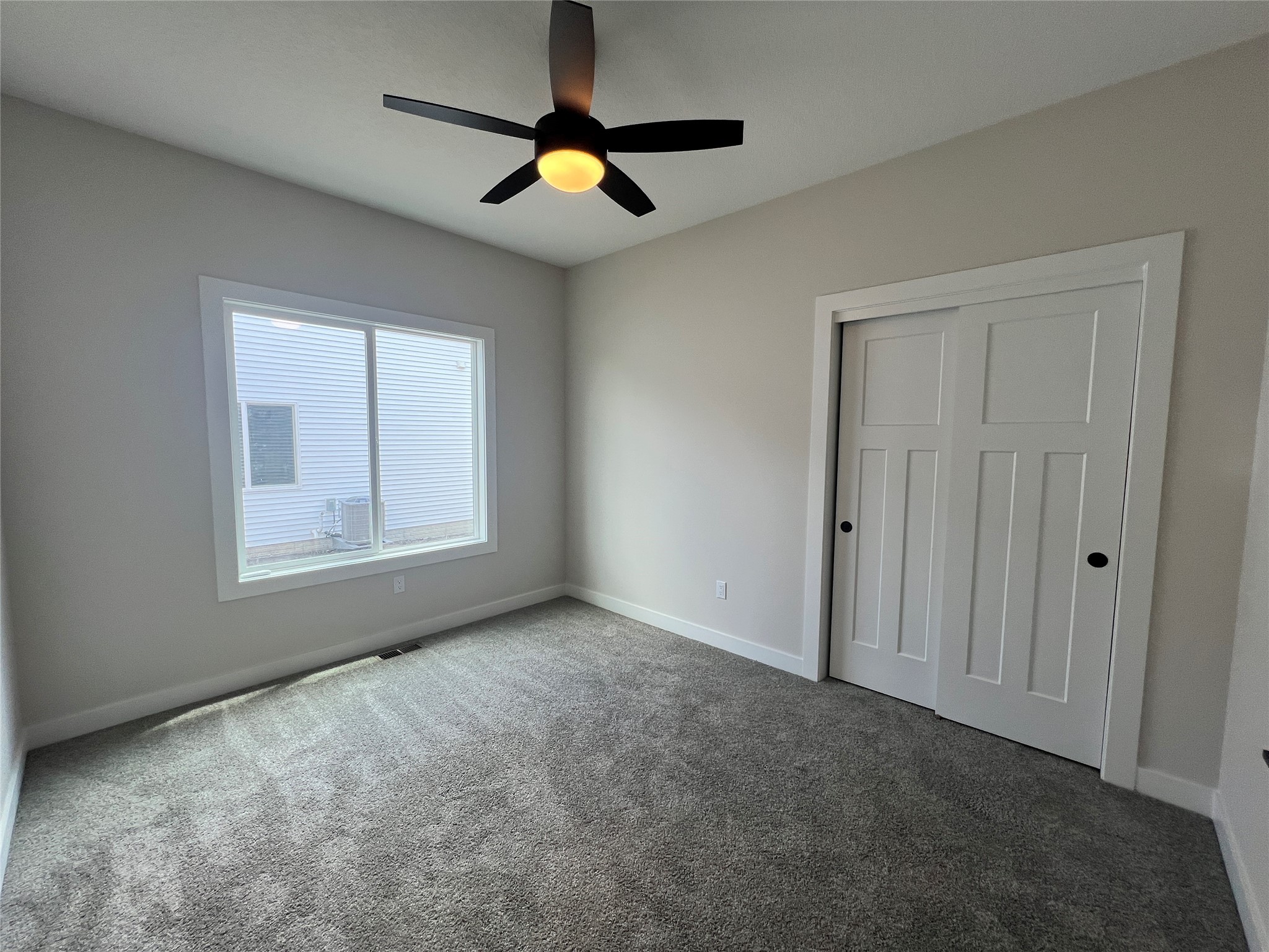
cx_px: 634
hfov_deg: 106.2
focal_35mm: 13
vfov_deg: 89.9
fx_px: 477
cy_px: 476
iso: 40
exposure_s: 1/120
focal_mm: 1.57
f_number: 1.8
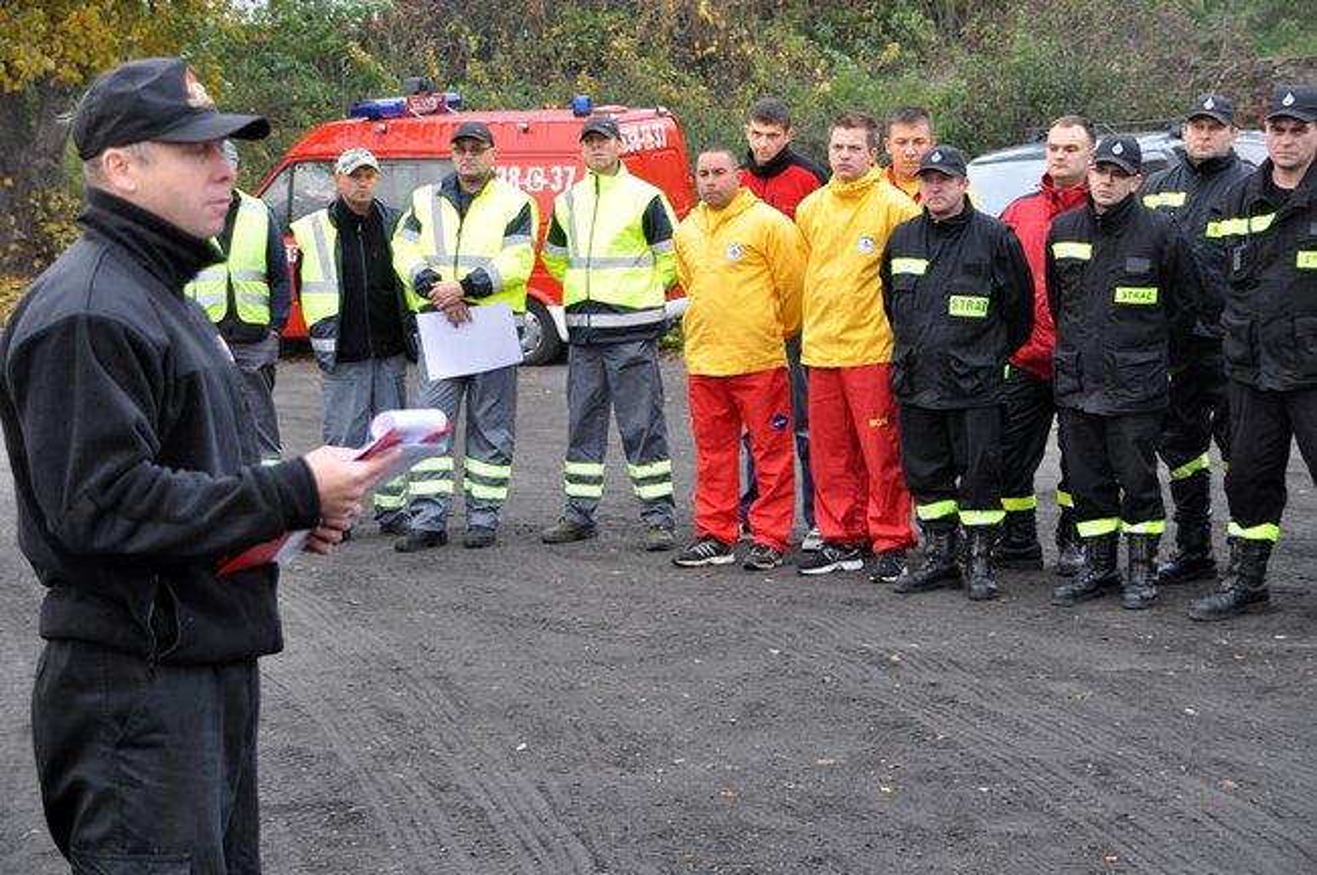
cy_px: 438
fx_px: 2851
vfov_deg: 17.5
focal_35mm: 78
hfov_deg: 26.0
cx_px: 658
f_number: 4.8
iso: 500
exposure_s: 1/125
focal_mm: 52
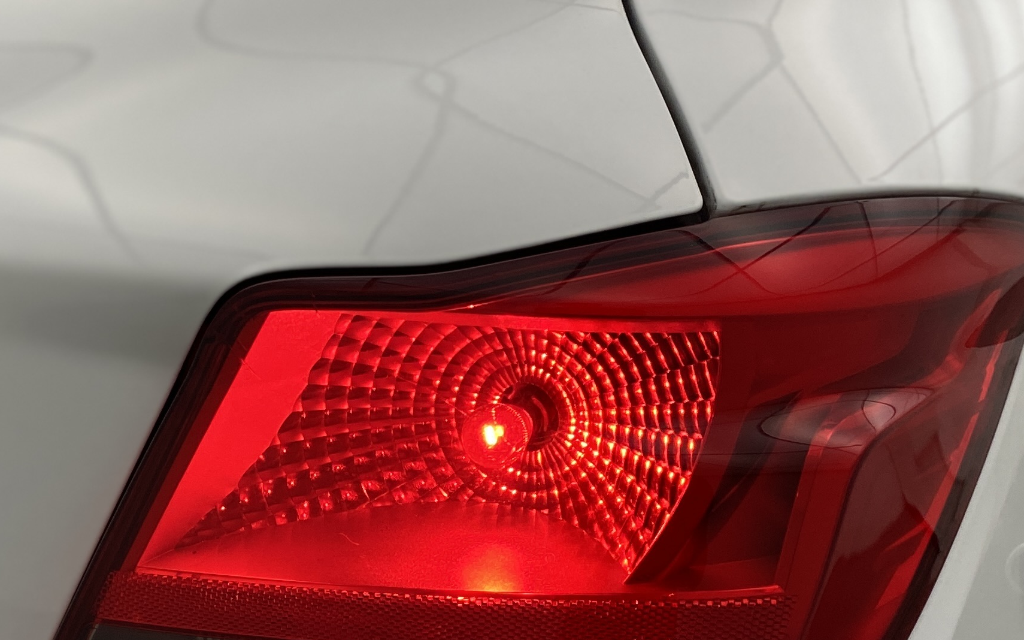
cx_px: 301
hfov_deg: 31.2
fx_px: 1814
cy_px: 527
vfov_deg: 19.8
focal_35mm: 65
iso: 80
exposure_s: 1/120
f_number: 1.8
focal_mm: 4.25
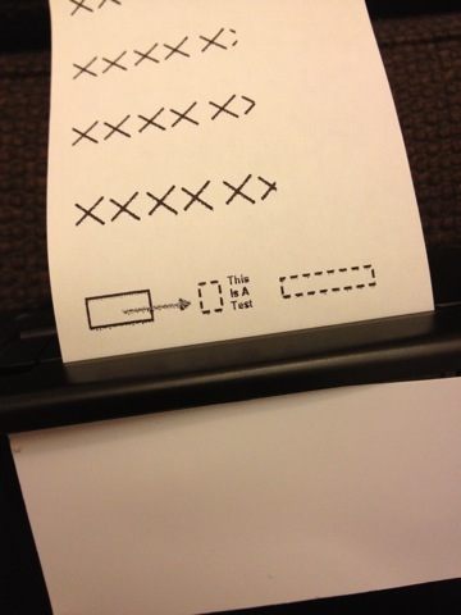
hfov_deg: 40.7
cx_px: 230
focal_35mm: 35
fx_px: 621
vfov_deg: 52.6
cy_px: 308
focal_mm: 4.28
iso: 250
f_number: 2.4
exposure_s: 1/20
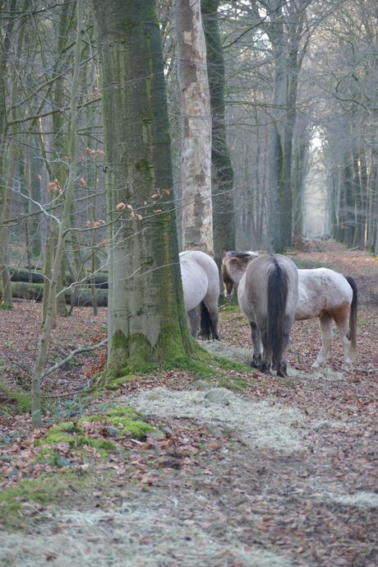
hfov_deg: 14.0
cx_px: 189
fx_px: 1542
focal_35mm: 98
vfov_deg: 20.8
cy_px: 284
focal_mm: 98
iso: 1000
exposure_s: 1/100
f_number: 4.5
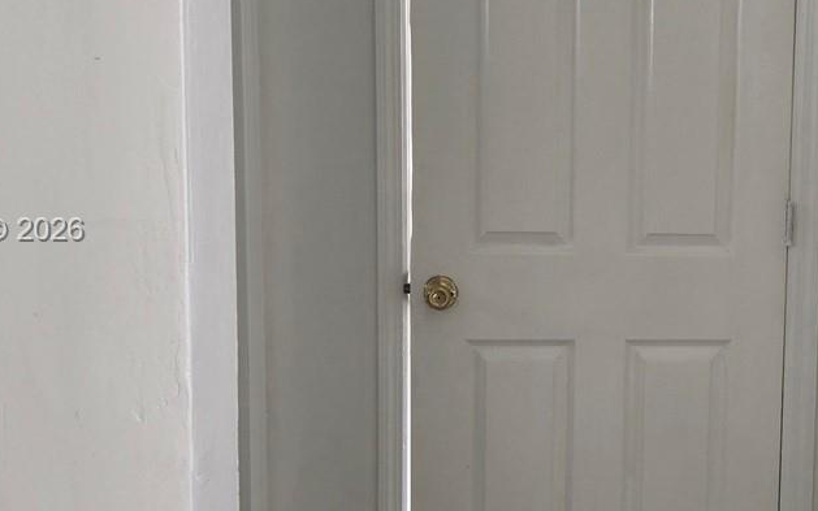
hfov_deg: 31.6
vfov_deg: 20.9
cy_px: 231
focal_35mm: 62
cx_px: 719
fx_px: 1382
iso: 40
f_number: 1.8
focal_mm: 5.4
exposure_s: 1/120
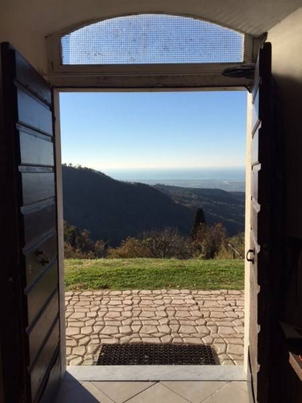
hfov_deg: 48.2
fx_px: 337
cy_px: 202
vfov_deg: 61.7
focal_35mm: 29
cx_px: 151
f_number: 2.2
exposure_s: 1/2825
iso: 32
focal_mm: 4.15
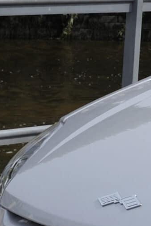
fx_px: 1018
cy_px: 205
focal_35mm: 162
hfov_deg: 7.6
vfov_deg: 12.6
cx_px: 433
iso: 200
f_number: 10
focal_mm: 32
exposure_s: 1/400
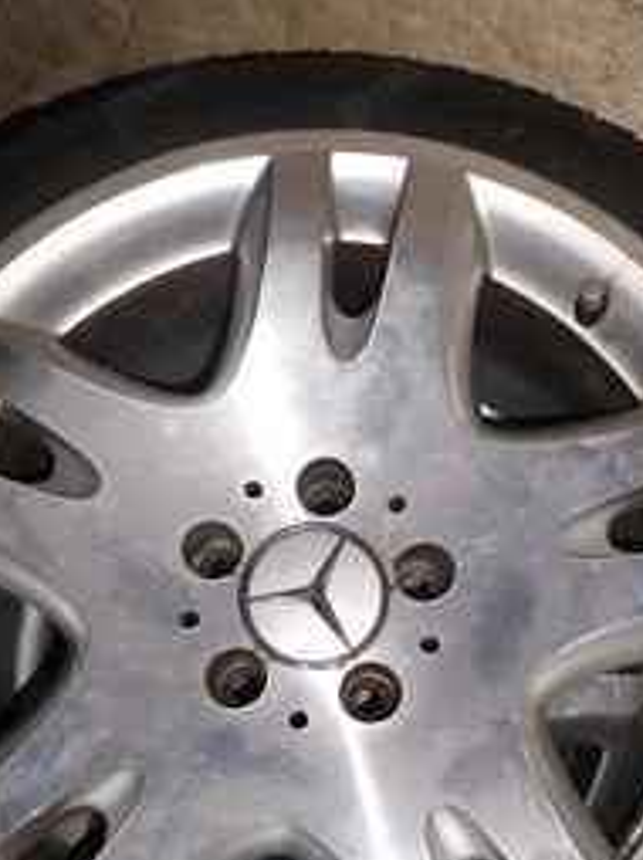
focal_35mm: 41
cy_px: 616
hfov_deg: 35.1
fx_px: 1017
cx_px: 328
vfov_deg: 44.7
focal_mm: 4.75
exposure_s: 1/25
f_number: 1.8
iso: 669
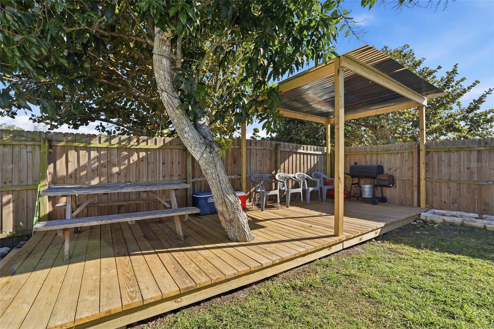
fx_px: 219
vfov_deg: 73.7
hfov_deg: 96.7
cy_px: 164
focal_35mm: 16
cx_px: 247
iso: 200
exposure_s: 1/640
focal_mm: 16
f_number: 9
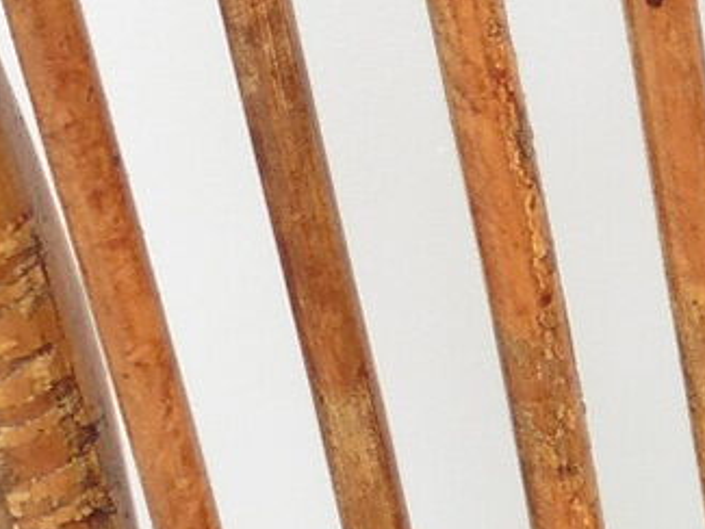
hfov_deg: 8.4
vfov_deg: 6.8
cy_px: -401
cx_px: 1766
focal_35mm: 214
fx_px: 4360
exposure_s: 1/30
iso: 100
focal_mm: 6.1
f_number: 4.5
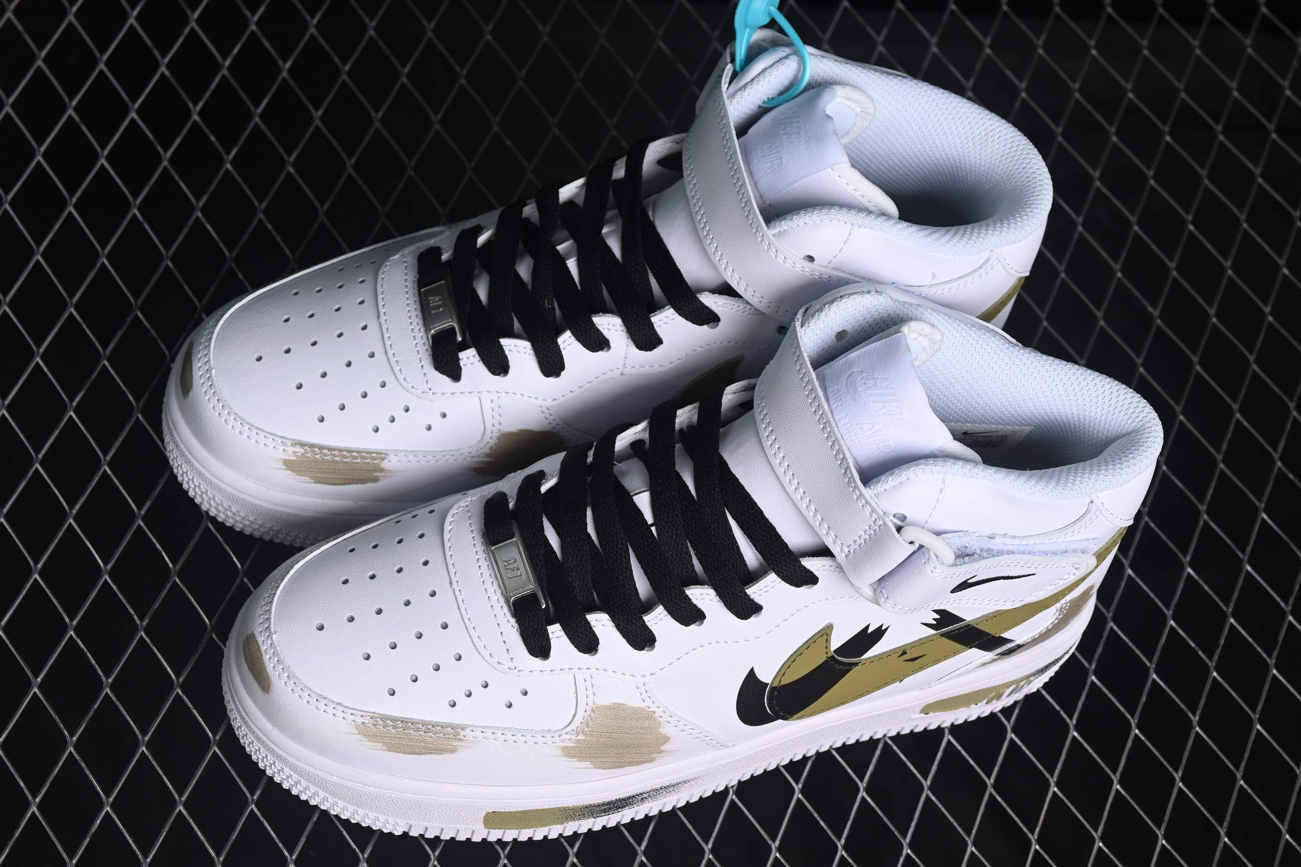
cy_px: 434
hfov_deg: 27.0
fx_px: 2710
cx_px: 650
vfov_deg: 18.2
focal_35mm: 75
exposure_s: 1/80
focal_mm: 50
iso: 160
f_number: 7.1
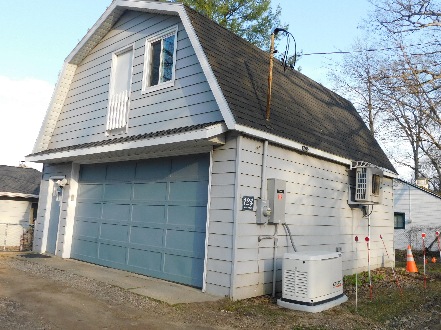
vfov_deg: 46.8
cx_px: 220
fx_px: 382
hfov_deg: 60.0
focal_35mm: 30
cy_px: 165
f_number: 3.2
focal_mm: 5.3
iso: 125
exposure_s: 1/320
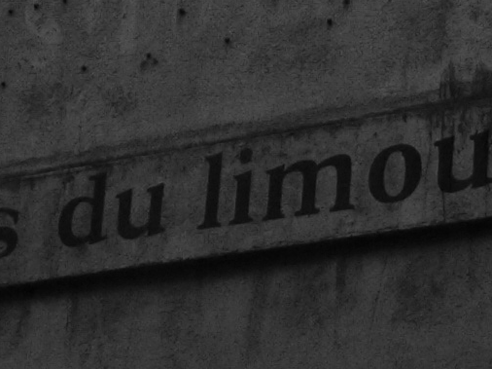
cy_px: -285
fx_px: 3594
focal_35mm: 253
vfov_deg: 5.8
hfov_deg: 7.8
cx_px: 80
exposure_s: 1/200
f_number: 2.8
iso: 100
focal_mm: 8.4
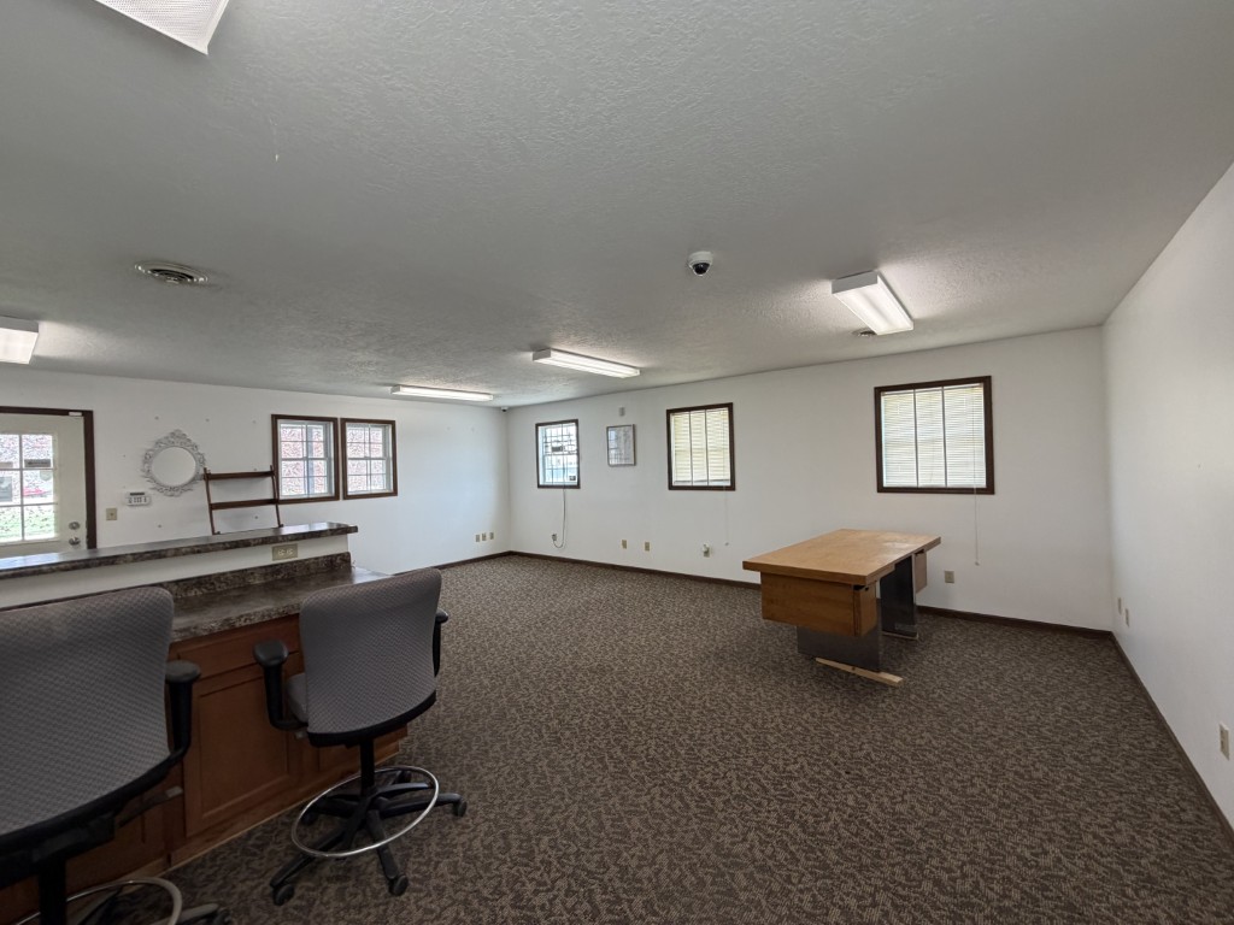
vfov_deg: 85.7
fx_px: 499
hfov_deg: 102.1
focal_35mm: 14
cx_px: 617
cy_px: 462
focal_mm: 2.22
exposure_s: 1/120
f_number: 2.2
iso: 200
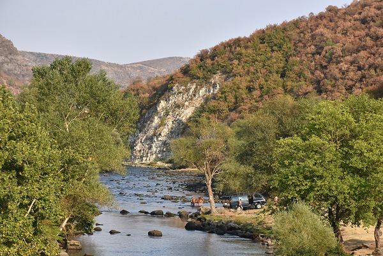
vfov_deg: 9.1
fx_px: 1596
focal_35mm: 150
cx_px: 192
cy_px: 128
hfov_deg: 13.7
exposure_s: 1/640
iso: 200
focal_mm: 100
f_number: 9
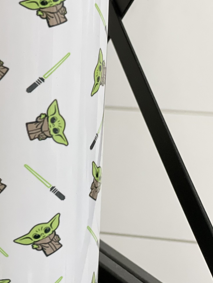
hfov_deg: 13.6
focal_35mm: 107
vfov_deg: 18.4
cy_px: 130
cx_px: 2
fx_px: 878
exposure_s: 1/120
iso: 250
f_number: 2
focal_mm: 6
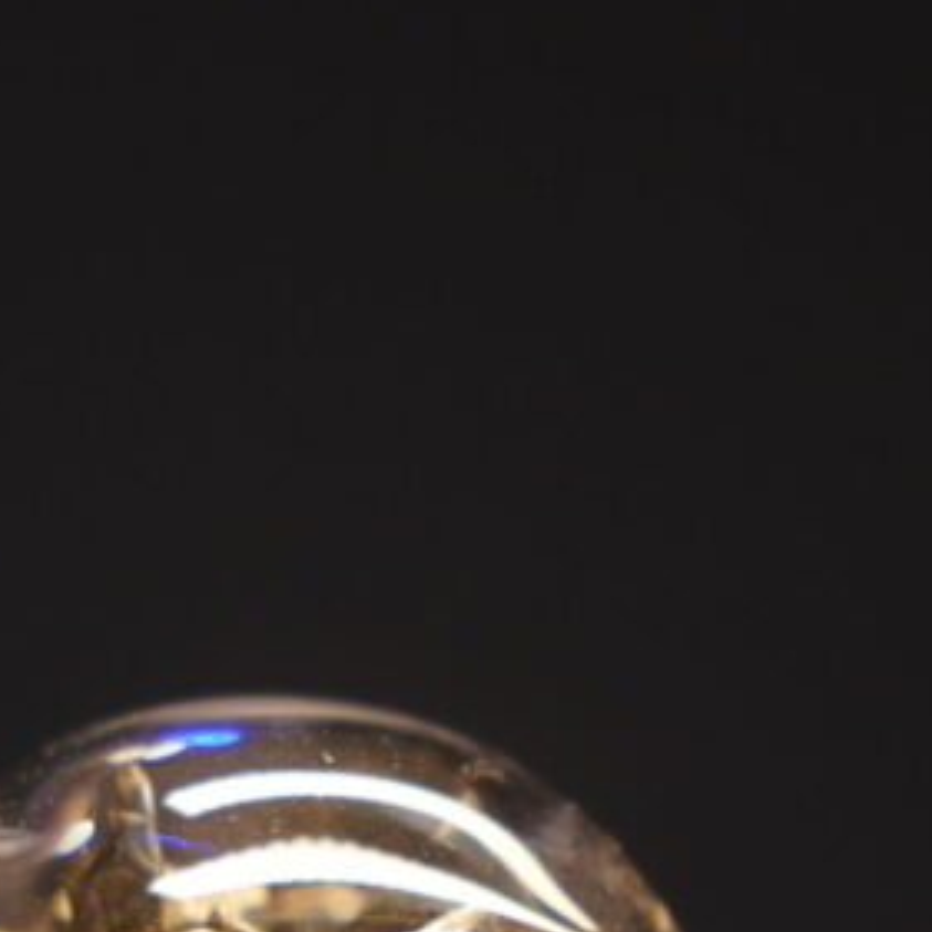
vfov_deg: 6.1
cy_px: 1108
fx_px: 8712
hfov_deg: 6.1
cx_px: 252
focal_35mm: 286
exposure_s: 1/100
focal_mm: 70
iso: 500
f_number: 2.8
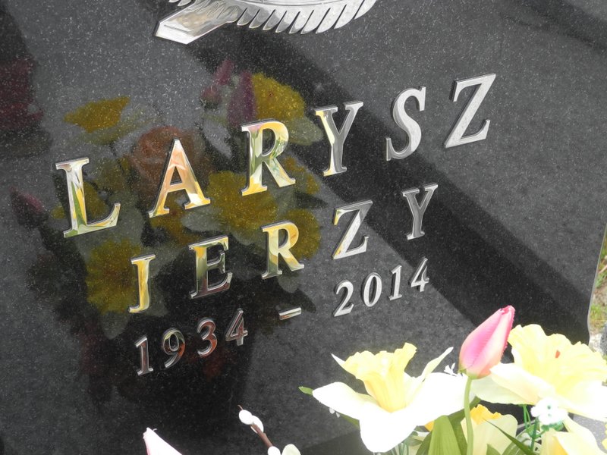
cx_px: 304
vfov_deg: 24.0
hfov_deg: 31.7
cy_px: 228
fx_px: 1070
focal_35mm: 61
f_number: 3.5
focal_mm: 13
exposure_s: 1/125
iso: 100
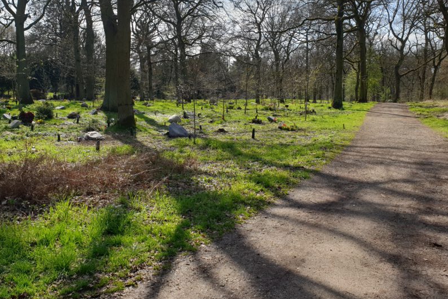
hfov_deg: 54.3
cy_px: 123
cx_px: 198
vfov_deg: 37.7
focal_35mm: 35
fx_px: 435
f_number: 2.4
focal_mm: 4.3
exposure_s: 1/1414
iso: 50
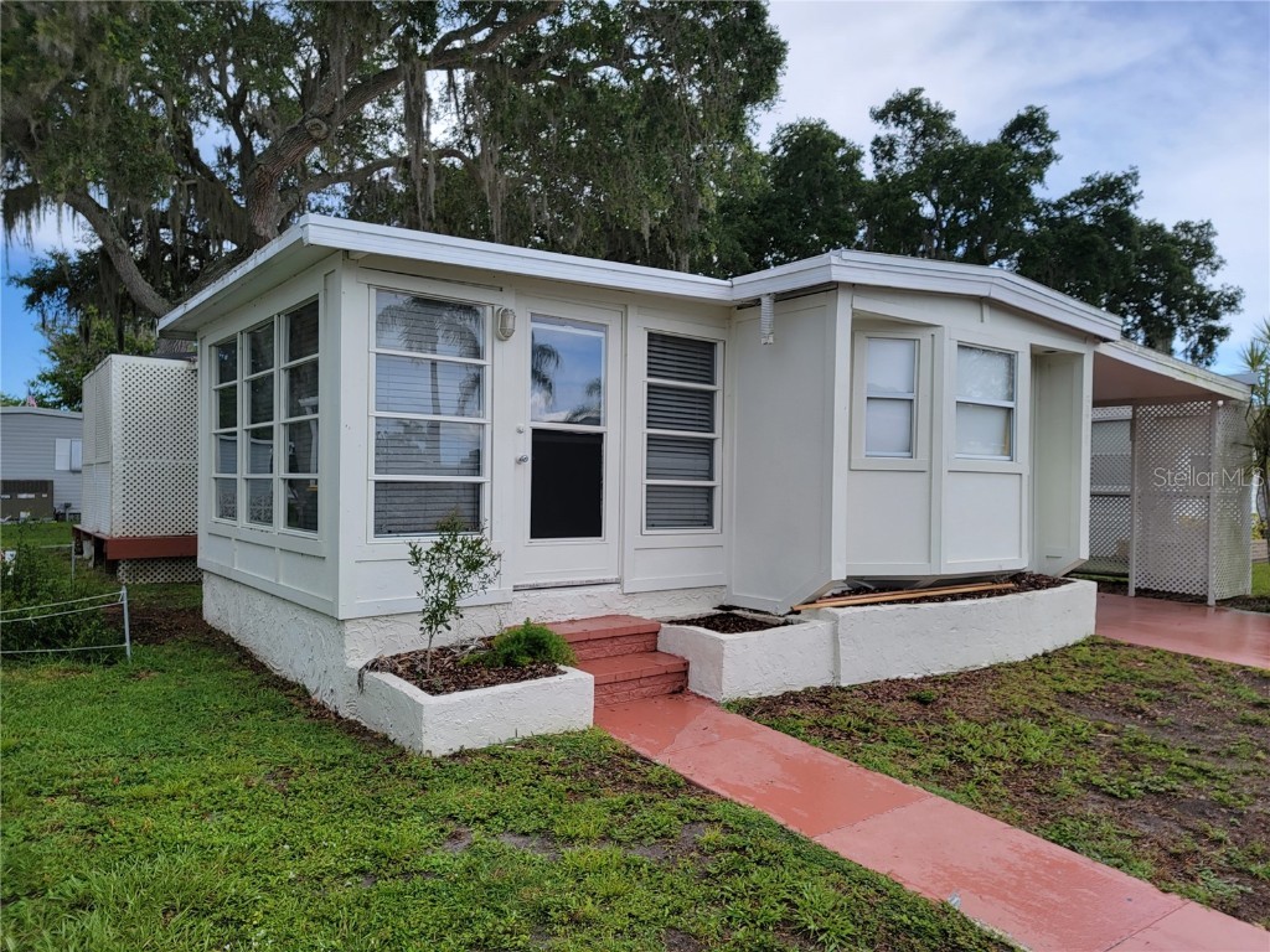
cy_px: 476
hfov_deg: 71.6
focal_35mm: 24
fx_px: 881
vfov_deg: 56.8
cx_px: 635
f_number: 1.8
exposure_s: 1/621
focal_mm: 6.7
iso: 16
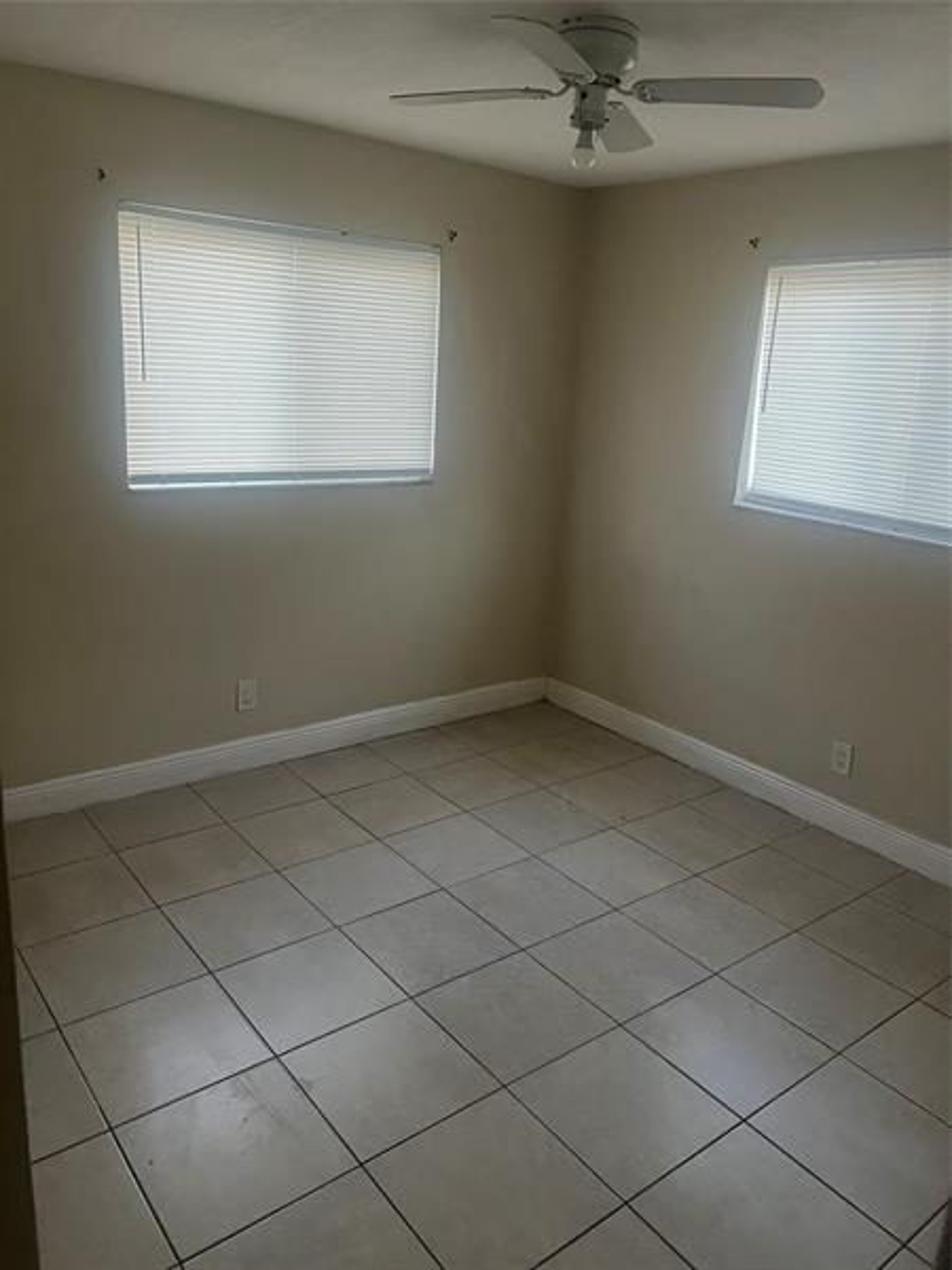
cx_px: 476
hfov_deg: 53.1
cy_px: 635
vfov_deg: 67.3
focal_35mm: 26
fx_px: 953
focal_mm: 5.7
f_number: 1.5
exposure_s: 1/60
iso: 400
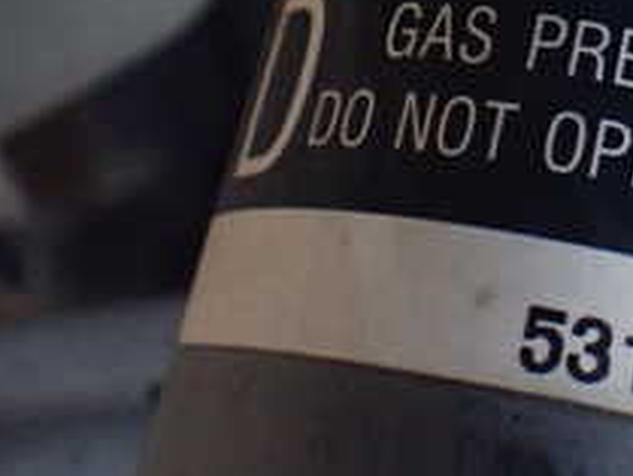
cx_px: 681
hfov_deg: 21.7
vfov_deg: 16.6
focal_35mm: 86
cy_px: -67
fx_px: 1574
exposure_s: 1/60
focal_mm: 5.4
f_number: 2.3
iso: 800
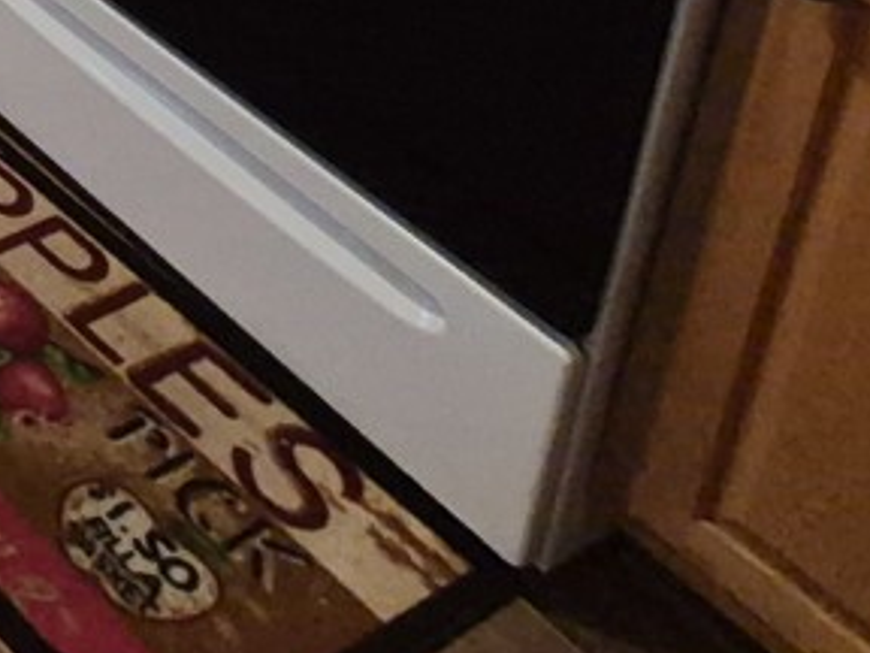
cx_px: -677
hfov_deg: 20.9
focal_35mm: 65
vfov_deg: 15.7
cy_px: -780
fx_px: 1634
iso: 500
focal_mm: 1.74
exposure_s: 1/60
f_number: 2.2
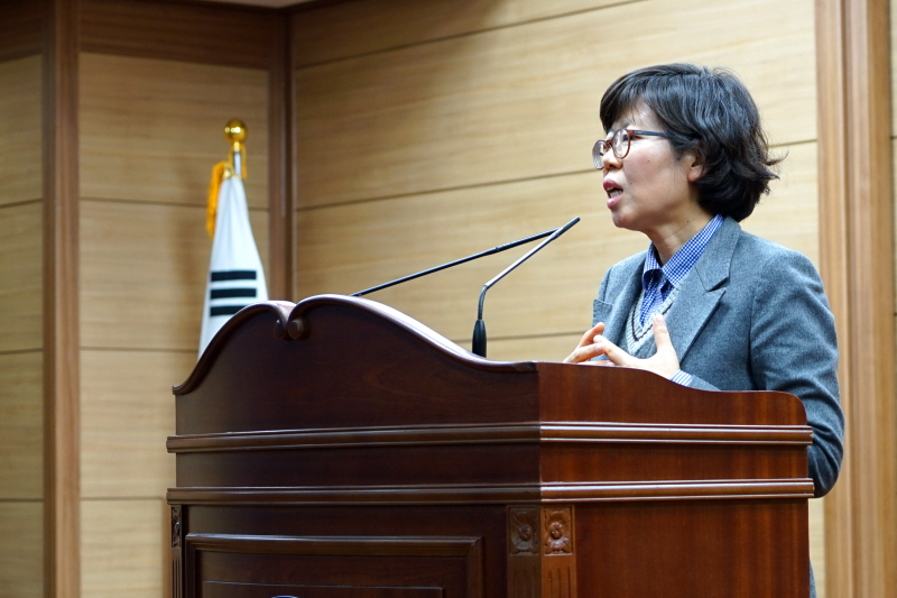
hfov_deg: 35.1
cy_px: 299
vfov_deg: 23.8
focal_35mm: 57
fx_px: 1420
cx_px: 448
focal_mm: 57
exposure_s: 1/25
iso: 250
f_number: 4
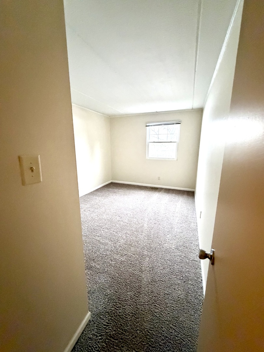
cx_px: 132
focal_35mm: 14
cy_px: 176
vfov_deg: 102.1
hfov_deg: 85.7
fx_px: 142
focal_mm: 2.22
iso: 1000
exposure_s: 1/60
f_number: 2.2
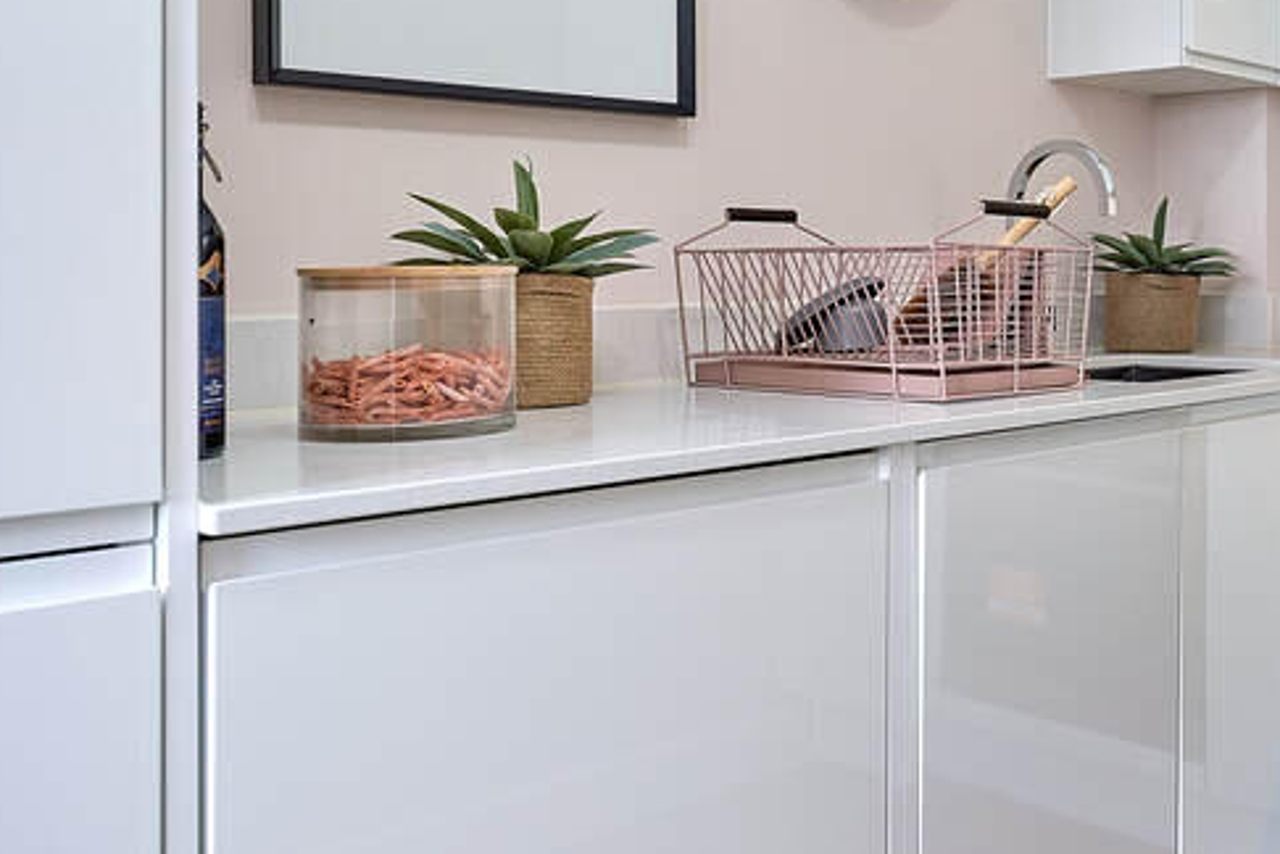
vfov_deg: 32.4
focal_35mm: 41
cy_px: 270
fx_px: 1452
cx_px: 1204
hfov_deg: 42.7
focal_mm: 19.4
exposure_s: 1/5
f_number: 7.1
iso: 100
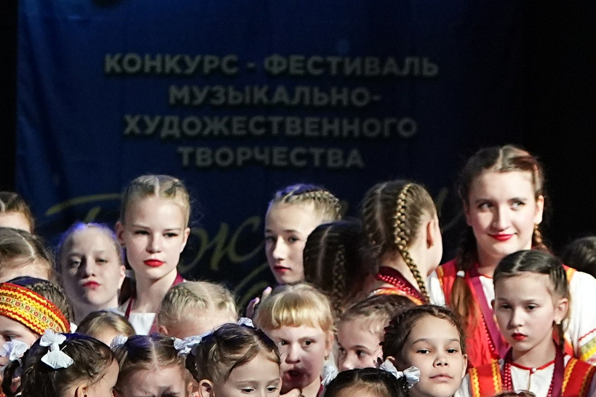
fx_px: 7764
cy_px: 396
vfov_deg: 2.9
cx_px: 238
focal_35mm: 469
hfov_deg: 4.4
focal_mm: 100
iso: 2500
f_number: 3.2
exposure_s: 1/400
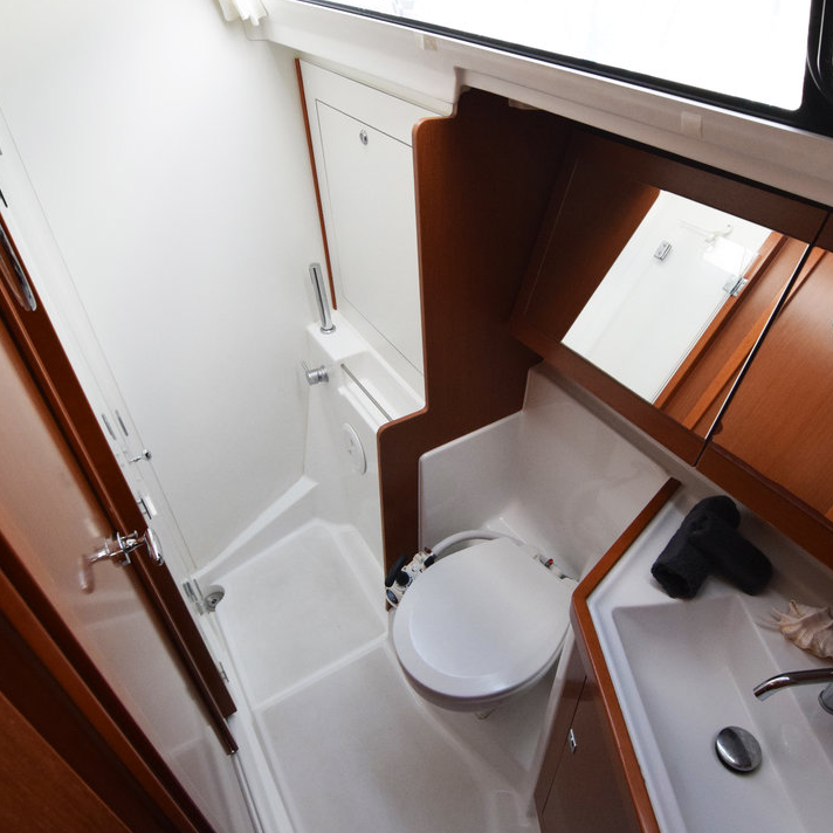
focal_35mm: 22
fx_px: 590
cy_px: 414
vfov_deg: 70.5
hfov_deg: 70.2
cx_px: 469
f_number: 6.3
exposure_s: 1/160
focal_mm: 11
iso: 1600
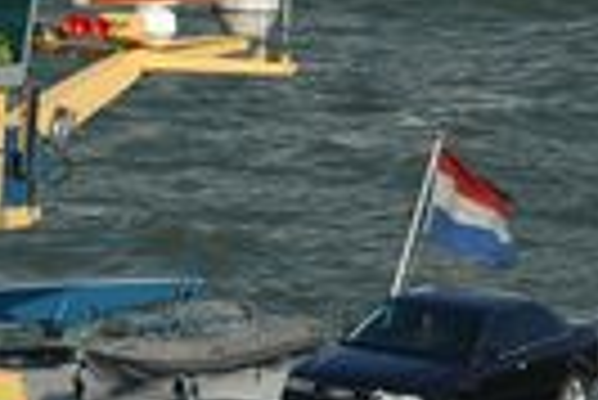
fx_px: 8794
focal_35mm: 529
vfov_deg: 2.6
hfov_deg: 3.9
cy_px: 465
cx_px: -11
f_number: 10
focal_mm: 95
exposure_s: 1/500
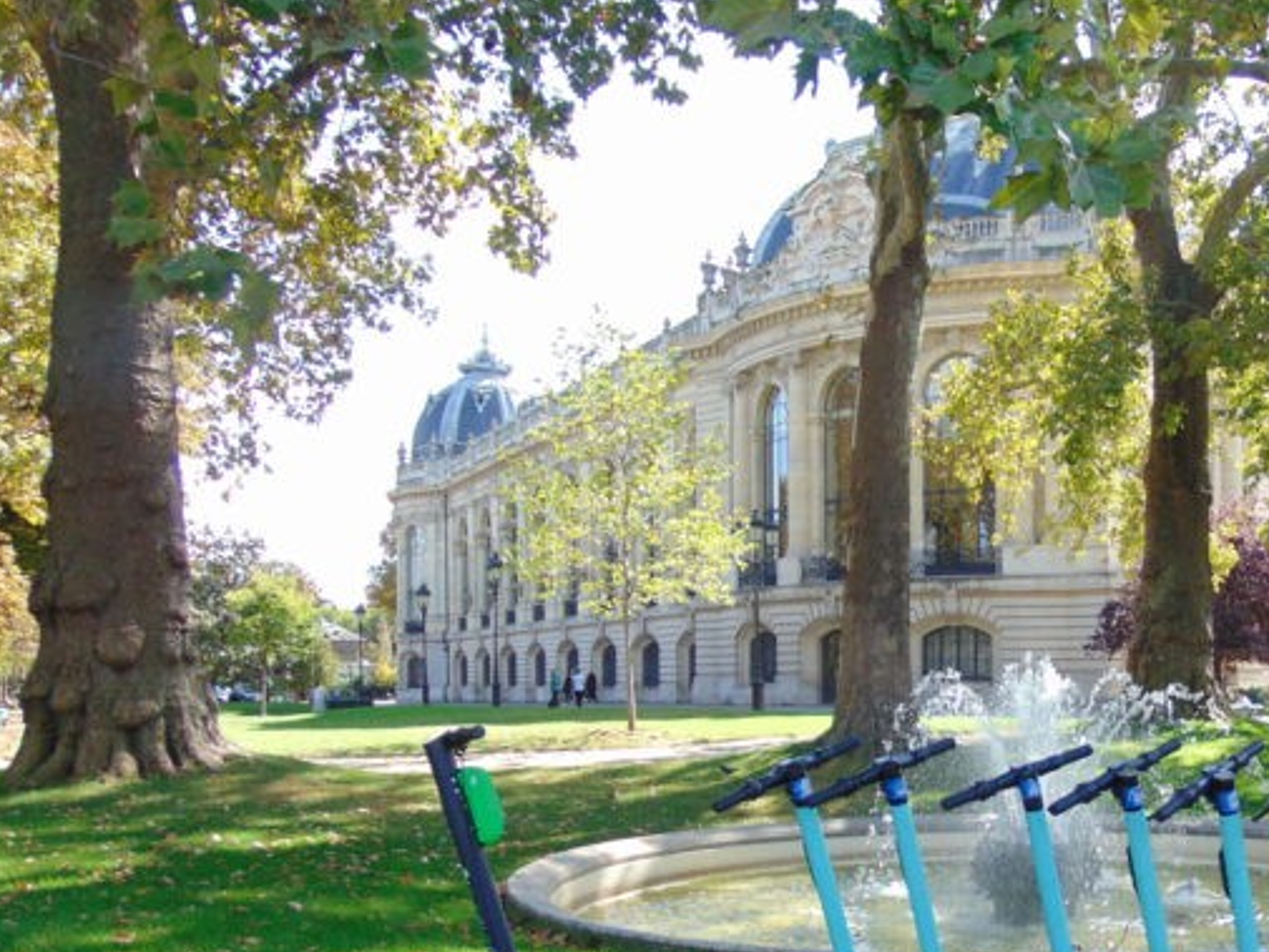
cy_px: 703
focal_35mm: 38
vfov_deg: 36.9
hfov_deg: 47.6
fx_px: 1393
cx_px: 910
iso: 80
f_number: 3
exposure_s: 1/250
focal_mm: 4.5
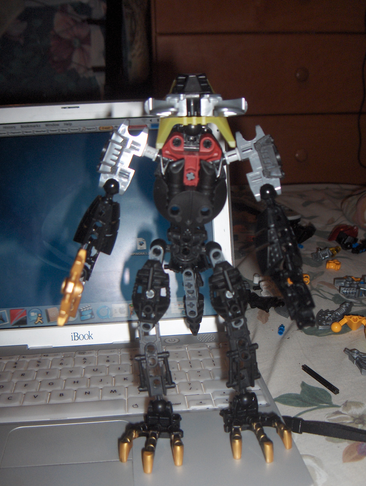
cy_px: 258
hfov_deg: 34.4
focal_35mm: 42
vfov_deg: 44.7
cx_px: 192
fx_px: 590
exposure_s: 1/60
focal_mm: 8
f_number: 2.8
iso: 100
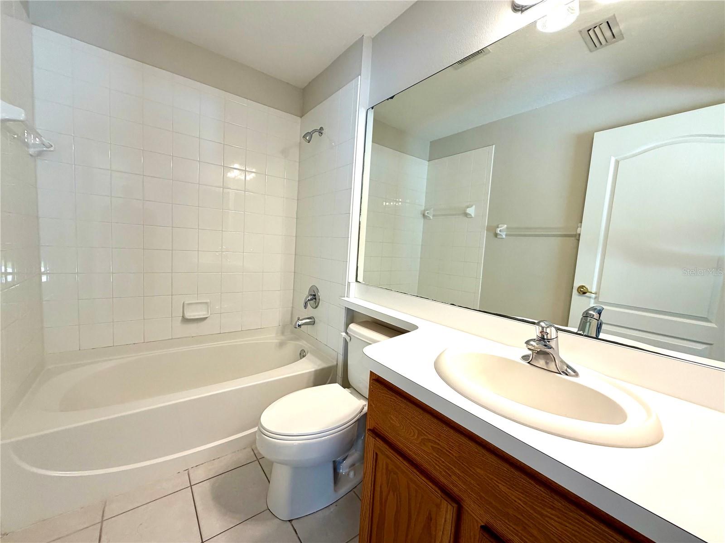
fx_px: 293
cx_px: 362
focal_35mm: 14
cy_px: 272
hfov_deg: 102.1
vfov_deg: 85.7
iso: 160
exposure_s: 1/120
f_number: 2.2
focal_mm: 2.22
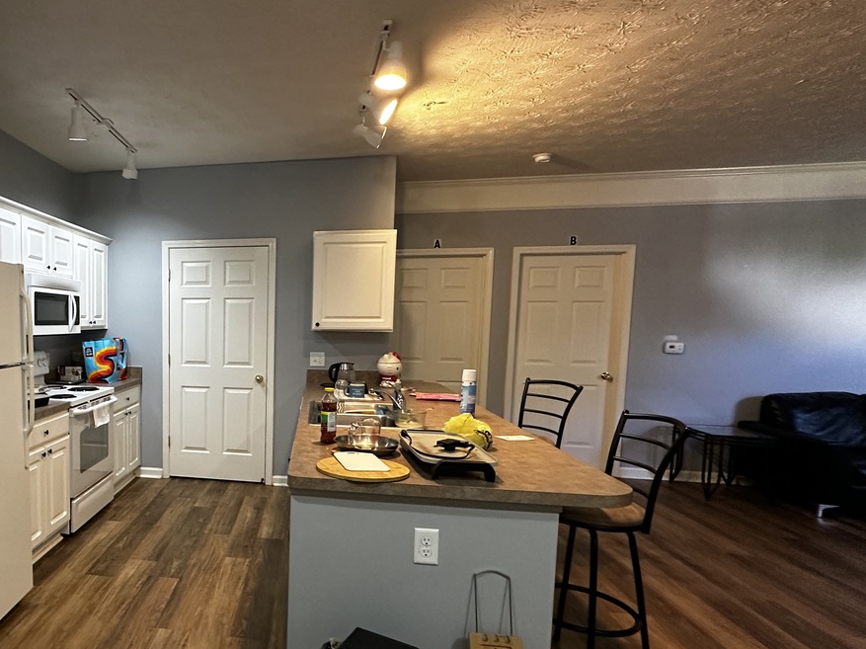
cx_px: 192
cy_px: 373
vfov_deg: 58.6
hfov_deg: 68.0
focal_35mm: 23
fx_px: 575
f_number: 2.2
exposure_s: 1/60
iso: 400
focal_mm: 2.22
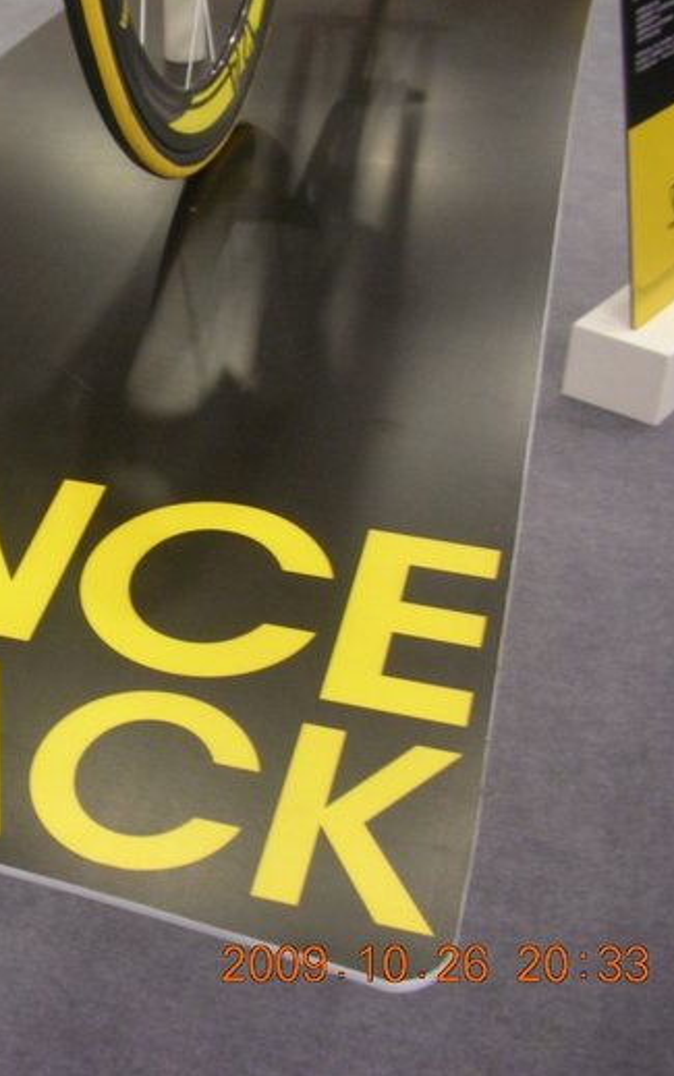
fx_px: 1467
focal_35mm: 50
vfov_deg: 40.3
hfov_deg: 24.8
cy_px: 534
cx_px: 12
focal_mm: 5.8
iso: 125
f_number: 3
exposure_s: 1/3.9
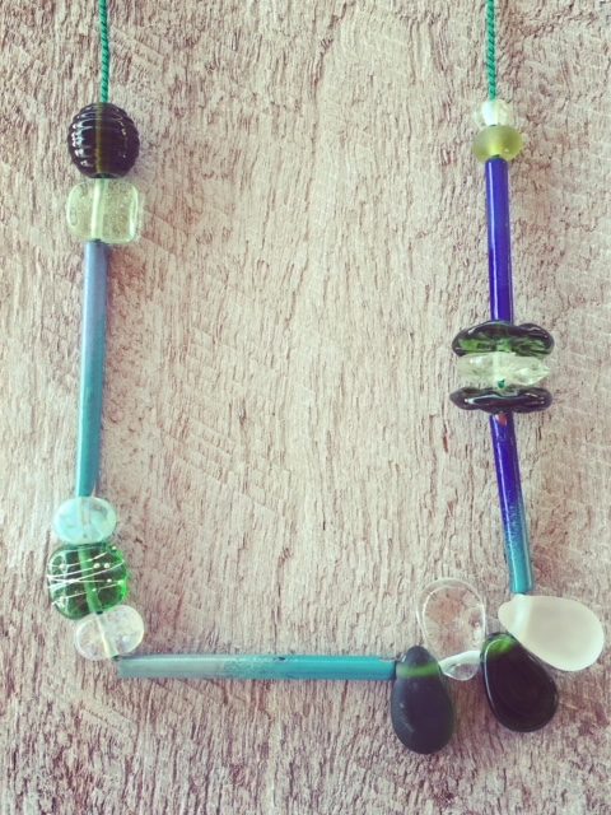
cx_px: 306
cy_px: 408
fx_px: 918
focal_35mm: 39
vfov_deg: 47.9
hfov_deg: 36.8
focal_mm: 4.15
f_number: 2.2
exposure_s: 1/123
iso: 32
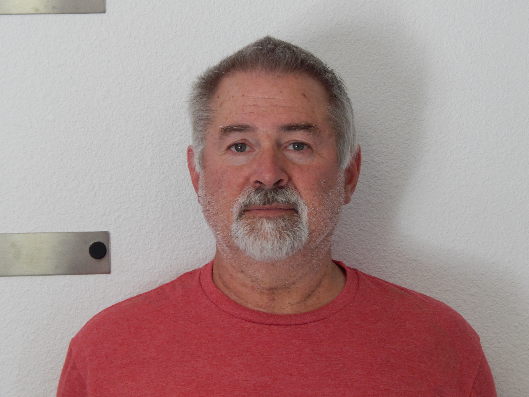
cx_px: 264
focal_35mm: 105
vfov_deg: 14.1
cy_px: 198
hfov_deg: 18.7
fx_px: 1605
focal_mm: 18.7
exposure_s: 1/30
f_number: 4.5
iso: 200
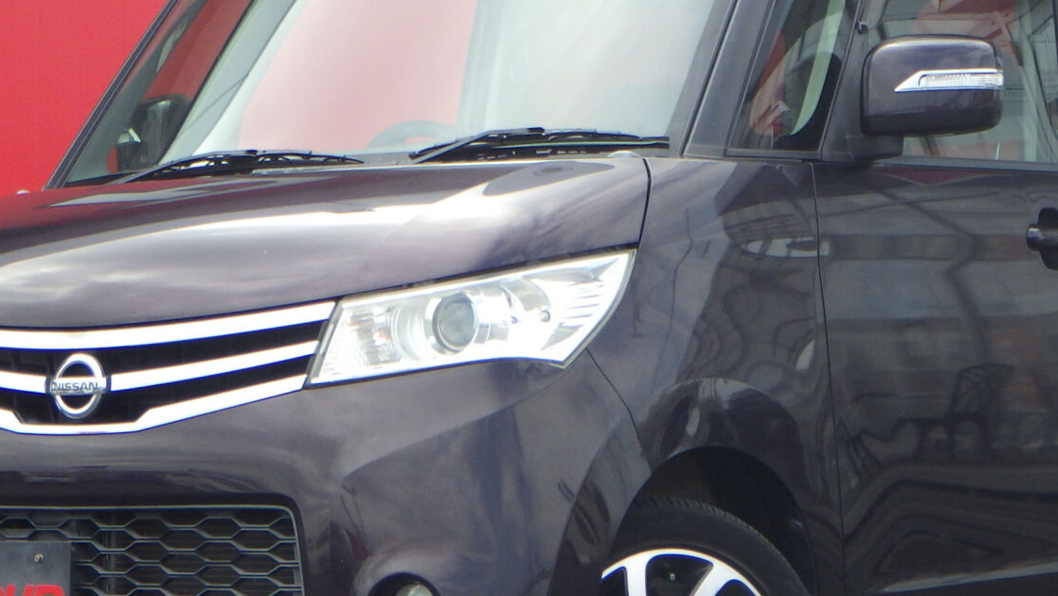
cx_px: 590
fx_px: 3451
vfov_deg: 9.8
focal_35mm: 123
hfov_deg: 17.4
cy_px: 183
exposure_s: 1/250
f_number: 4.6
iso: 125
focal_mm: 11.1
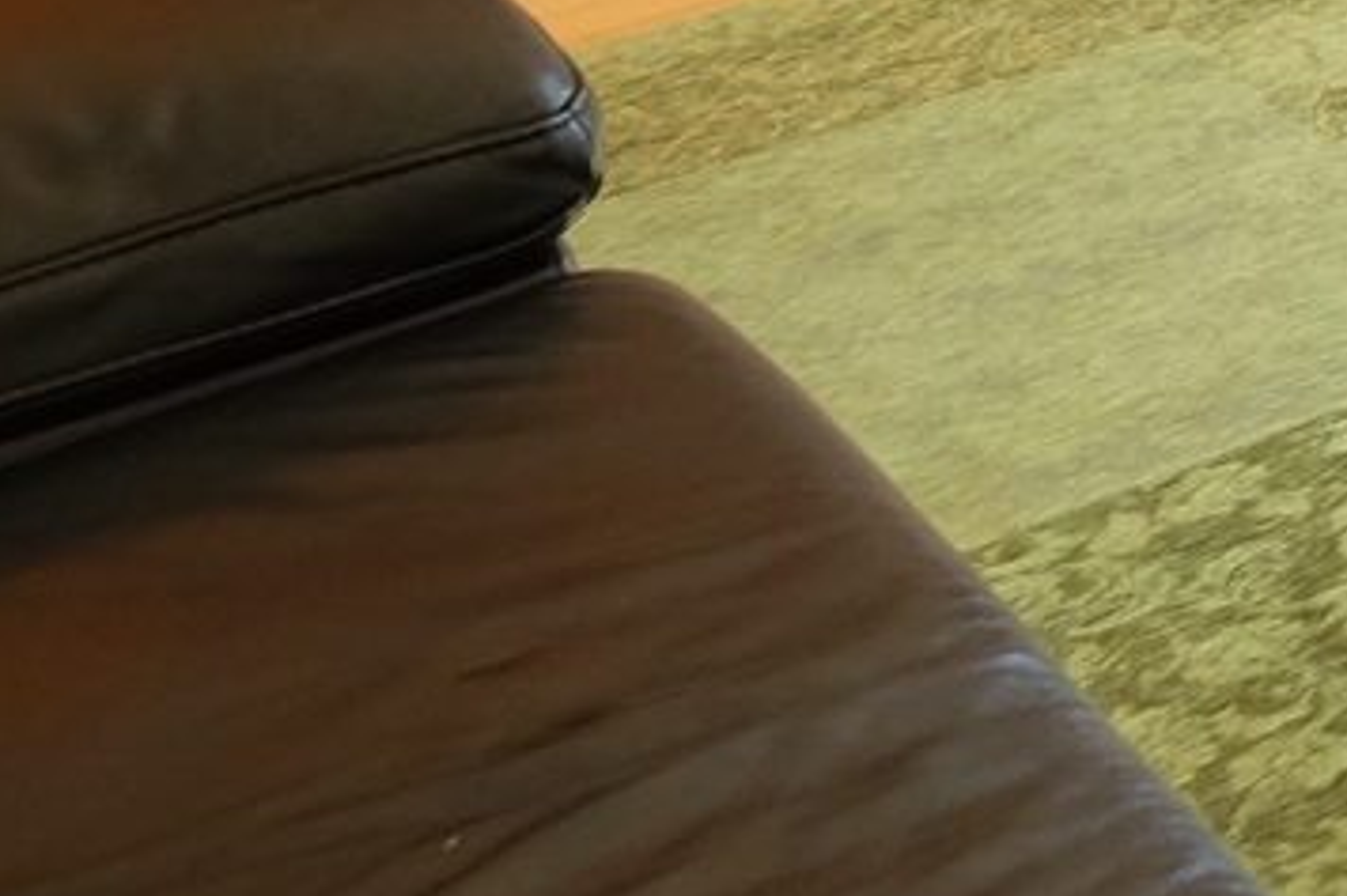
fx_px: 4039
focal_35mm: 108
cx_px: 2951
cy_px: -1711
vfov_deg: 9.9
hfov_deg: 14.5
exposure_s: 1/140
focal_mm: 10
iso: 400
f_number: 4
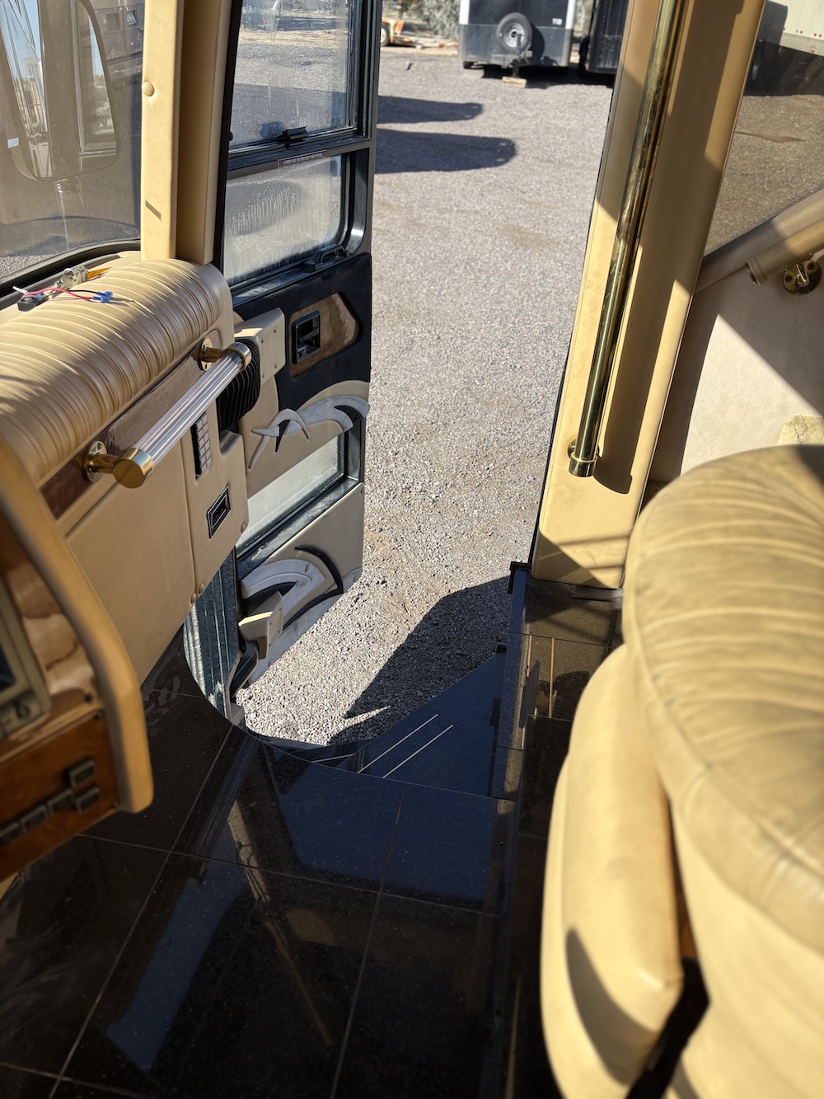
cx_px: 412
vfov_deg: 67.3
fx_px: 825
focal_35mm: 26
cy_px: 550
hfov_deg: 53.1
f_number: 1.6
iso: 50
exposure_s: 1/1901
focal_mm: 5.96
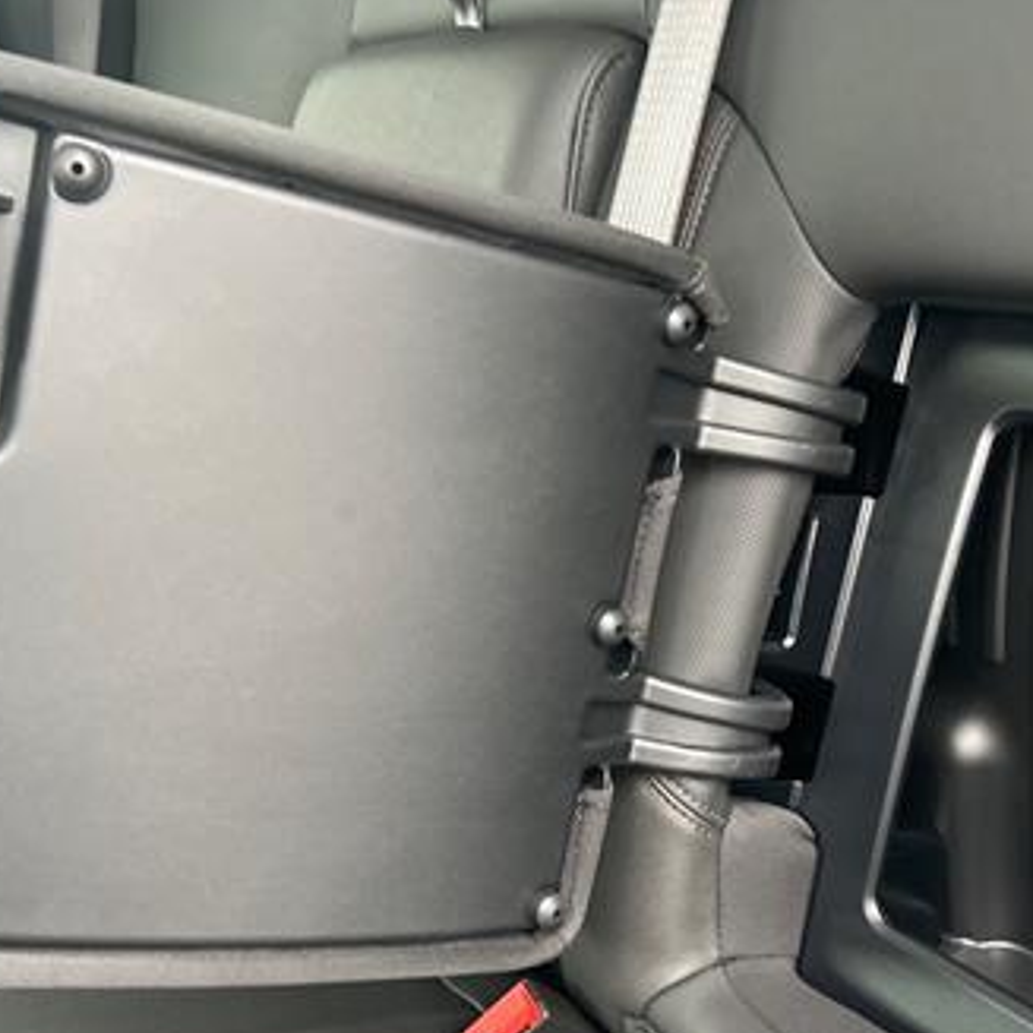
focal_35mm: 45
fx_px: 1519
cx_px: 660
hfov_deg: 37.3
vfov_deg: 37.2
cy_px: 676
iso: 250
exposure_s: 1/60
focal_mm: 5.7
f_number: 1.5
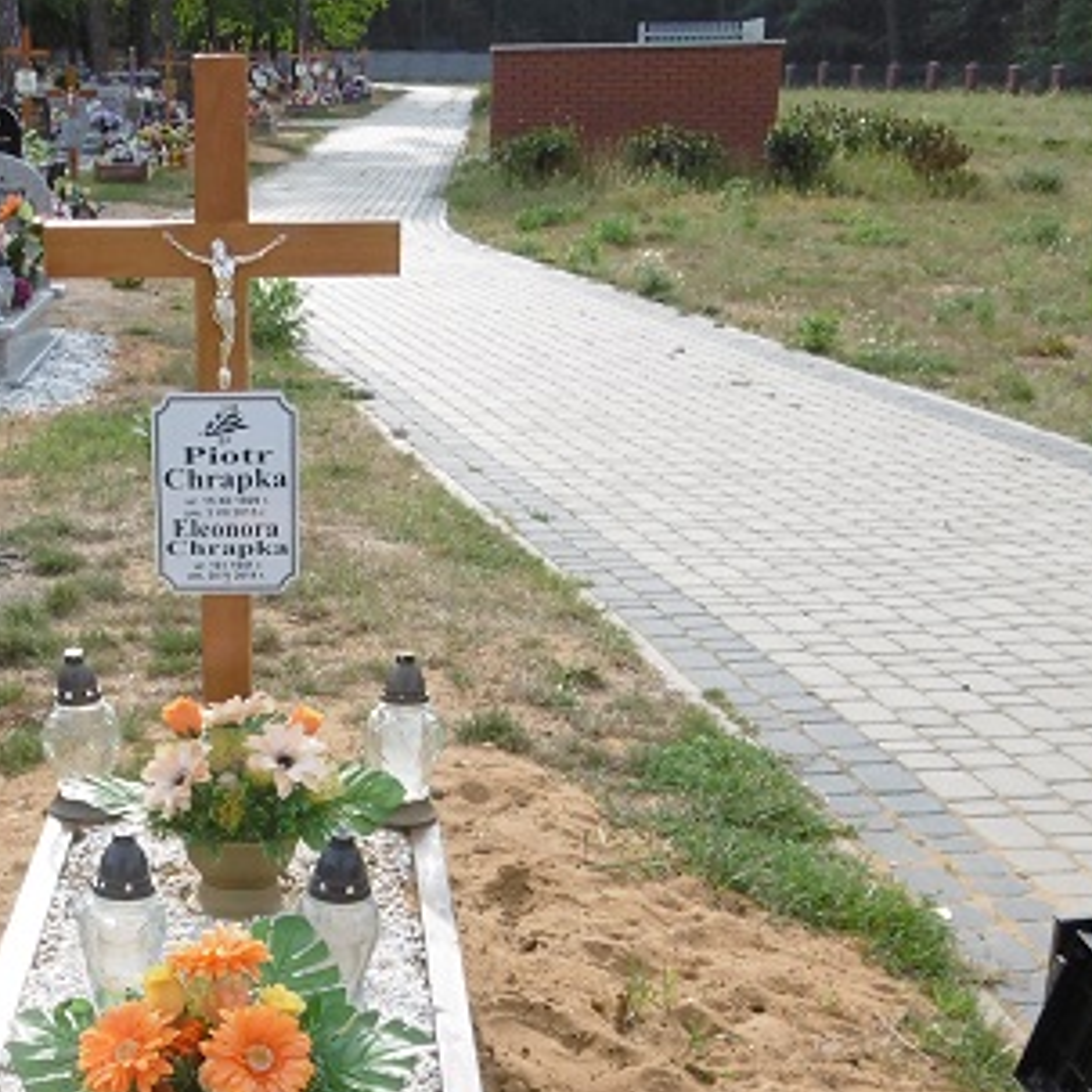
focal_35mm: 56
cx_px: 223
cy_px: 955
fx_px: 1999
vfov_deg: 29.5
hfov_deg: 29.9
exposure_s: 1/640
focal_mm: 4.3
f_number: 3.1
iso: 100
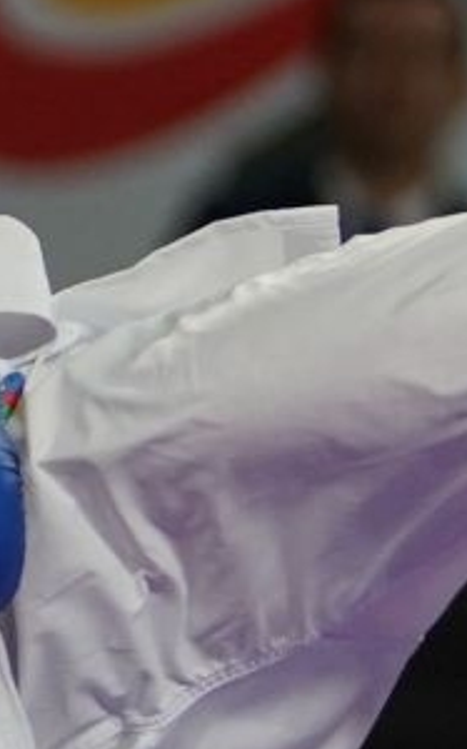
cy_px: 315
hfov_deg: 0.9
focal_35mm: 1506
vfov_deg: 1.4
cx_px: 125
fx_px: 30727
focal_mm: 164
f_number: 2.8
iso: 1000
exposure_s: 1/1000
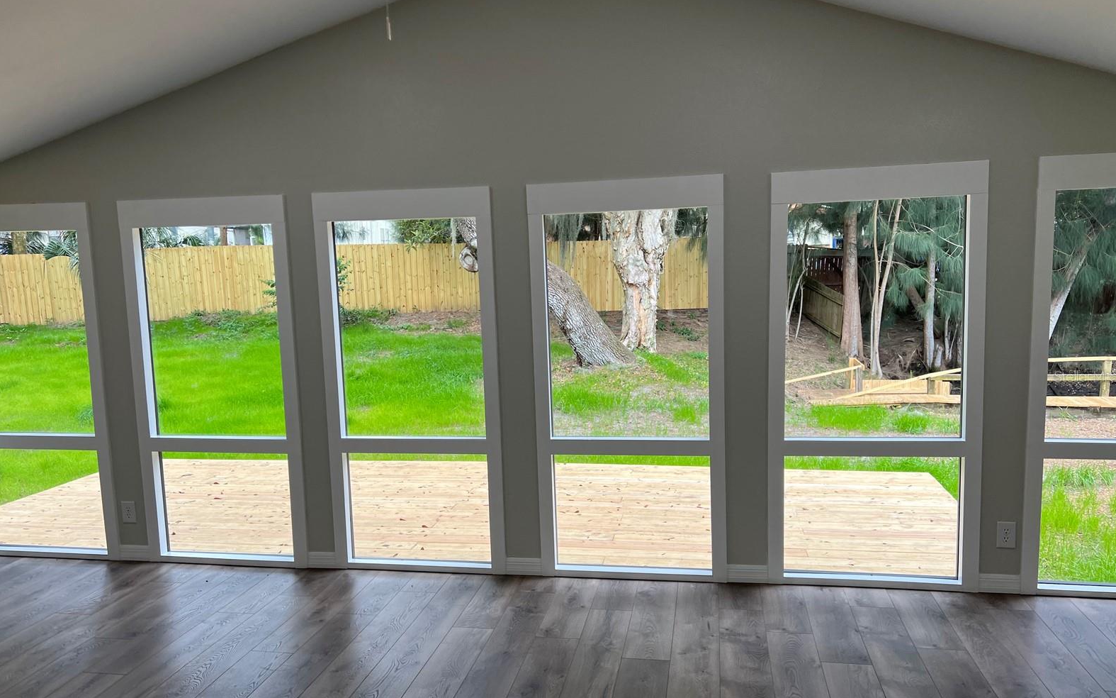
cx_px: 554
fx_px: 852
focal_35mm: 28
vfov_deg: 44.5
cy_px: 376
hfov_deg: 66.5
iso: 50
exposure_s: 1/316
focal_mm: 5.7
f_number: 1.5
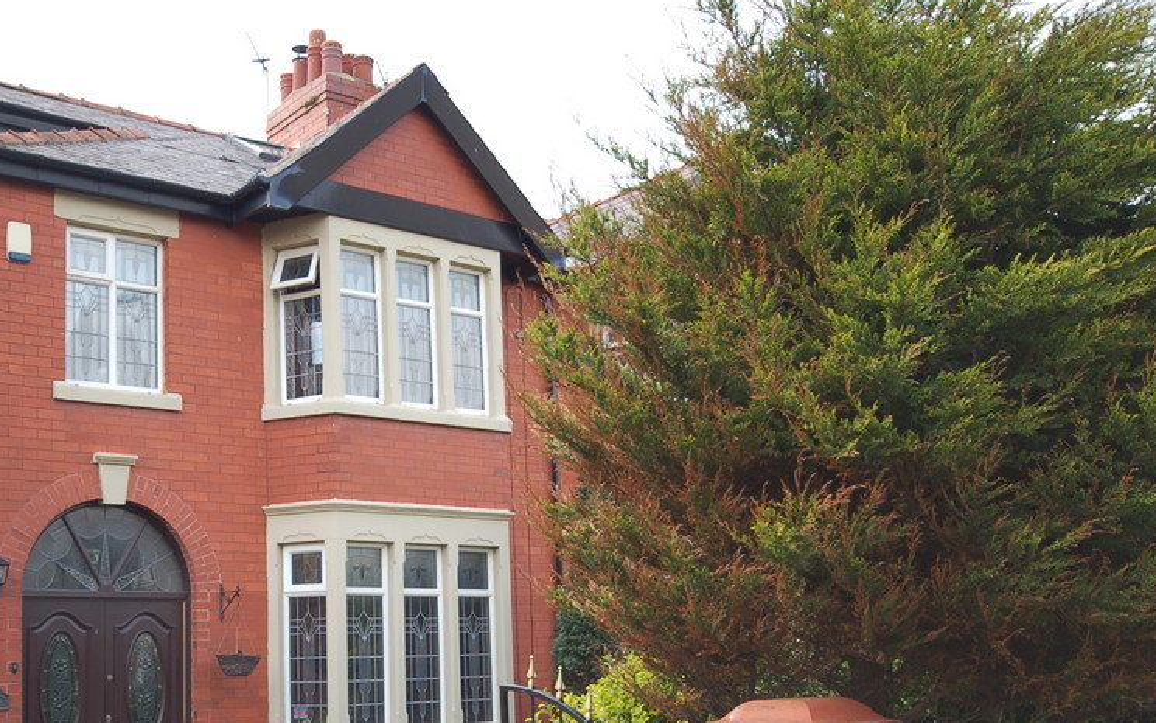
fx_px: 1323
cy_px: 506
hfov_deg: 46.4
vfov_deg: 30.2
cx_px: 373
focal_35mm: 42
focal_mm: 20
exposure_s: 1/125
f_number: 5.6
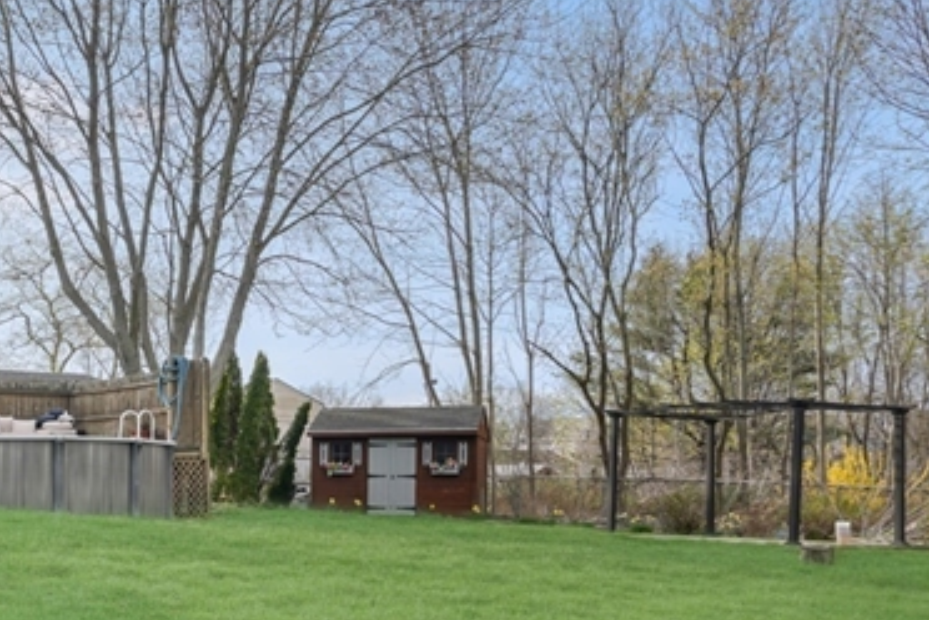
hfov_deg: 39.8
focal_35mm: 44
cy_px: 494
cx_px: 27
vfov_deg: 29.8
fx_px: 1135
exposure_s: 1/160
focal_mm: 16
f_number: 8
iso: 100
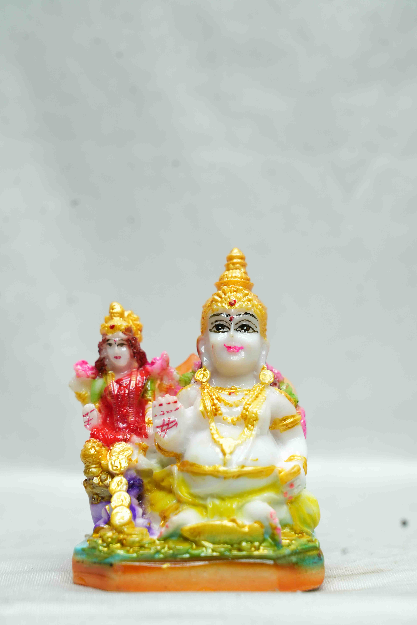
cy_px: 312
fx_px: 1824
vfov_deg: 19.5
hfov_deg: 13.0
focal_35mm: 105
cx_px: 208
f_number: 7.1
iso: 400
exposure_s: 1/50
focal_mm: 105
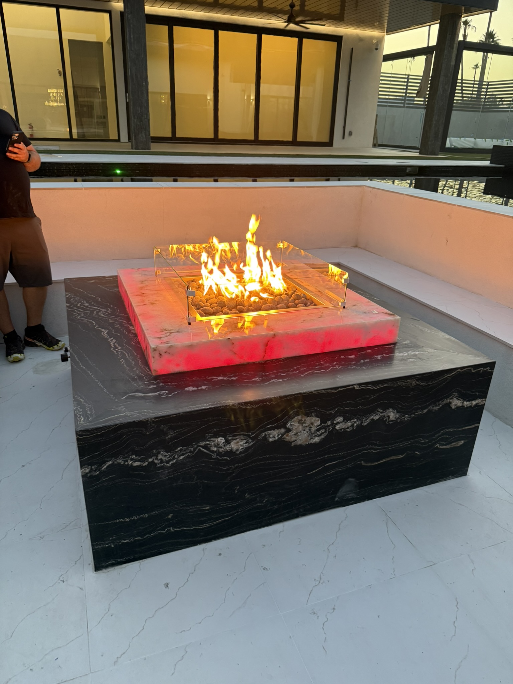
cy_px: 342
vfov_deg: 71.6
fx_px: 474
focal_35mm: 24
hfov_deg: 56.8
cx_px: 256
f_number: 1.78
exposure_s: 1/60
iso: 250
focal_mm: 6.76
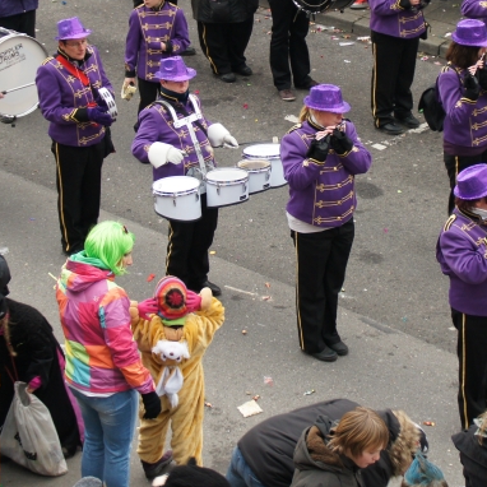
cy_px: 107
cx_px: 354
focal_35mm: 105
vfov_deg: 16.5
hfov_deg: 16.5
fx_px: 1671
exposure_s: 1/60
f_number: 4.5
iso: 640
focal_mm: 35
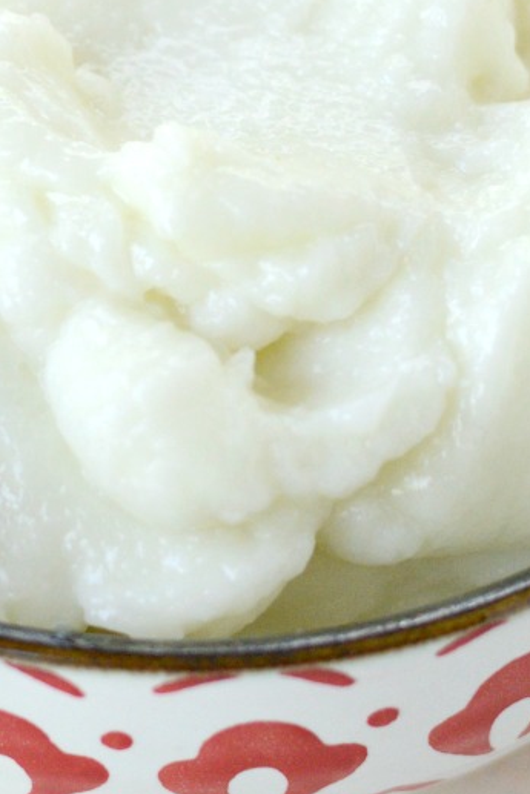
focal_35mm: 210
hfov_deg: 6.5
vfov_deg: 9.8
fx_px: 4634
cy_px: 88
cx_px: 153
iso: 1100
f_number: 3.2
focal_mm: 50
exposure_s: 1/800
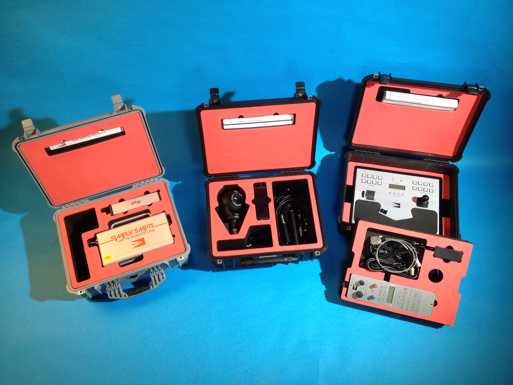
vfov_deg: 40.7
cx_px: 256
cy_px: 192
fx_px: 519
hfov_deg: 52.6
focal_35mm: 35
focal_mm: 4.28
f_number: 2.4
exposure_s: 1/120
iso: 80
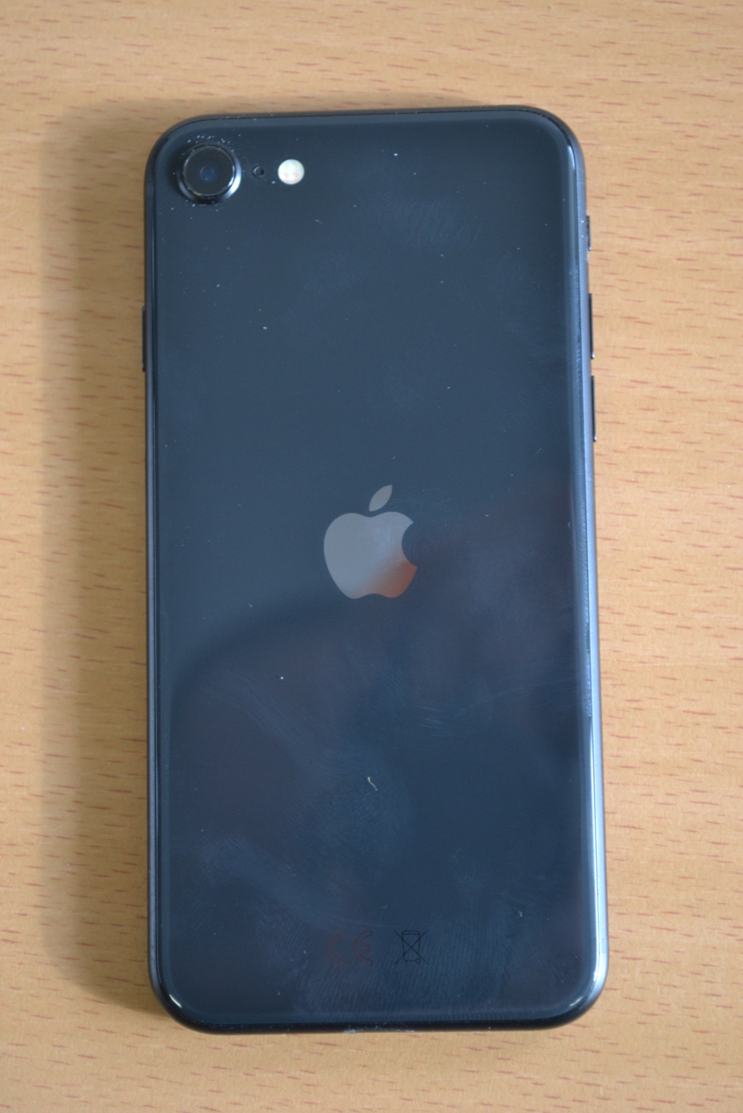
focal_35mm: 72
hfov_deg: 18.9
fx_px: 2228
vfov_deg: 28.1
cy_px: 556
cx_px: 372
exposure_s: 1/15
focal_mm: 48
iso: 640
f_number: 5.3
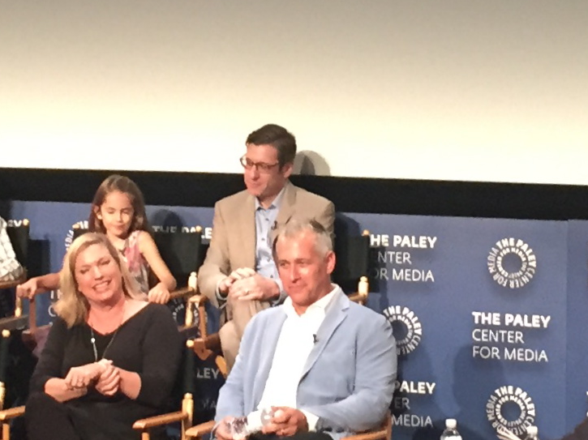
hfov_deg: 27.6
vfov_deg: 21.2
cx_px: 116
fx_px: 1171
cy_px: 131
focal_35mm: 69
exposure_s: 1/24
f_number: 2.2
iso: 250
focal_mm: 4.15
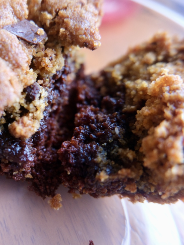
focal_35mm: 34
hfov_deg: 40.8
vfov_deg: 54.0
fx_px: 241
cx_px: 49
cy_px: 120
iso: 640
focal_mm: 15
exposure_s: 1/3
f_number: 3.5
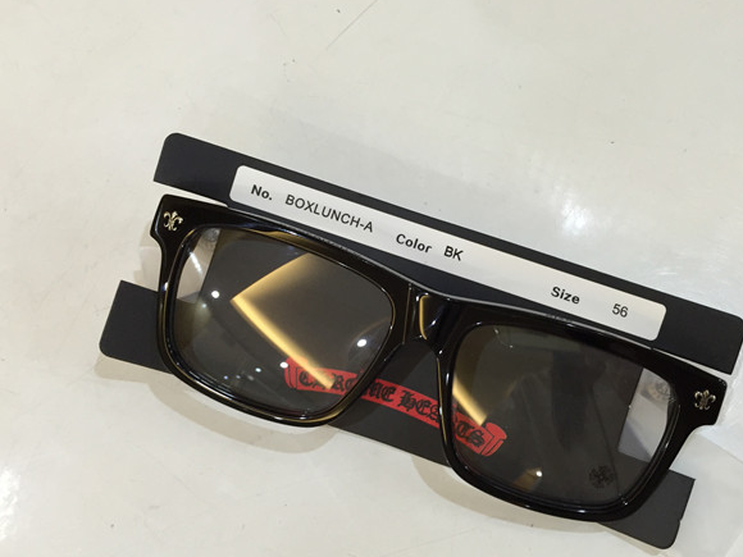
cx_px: 428
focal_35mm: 35
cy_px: 278
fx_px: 751
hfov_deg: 52.4
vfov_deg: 40.7
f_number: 2.2
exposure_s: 1/33
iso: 160
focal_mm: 4.15
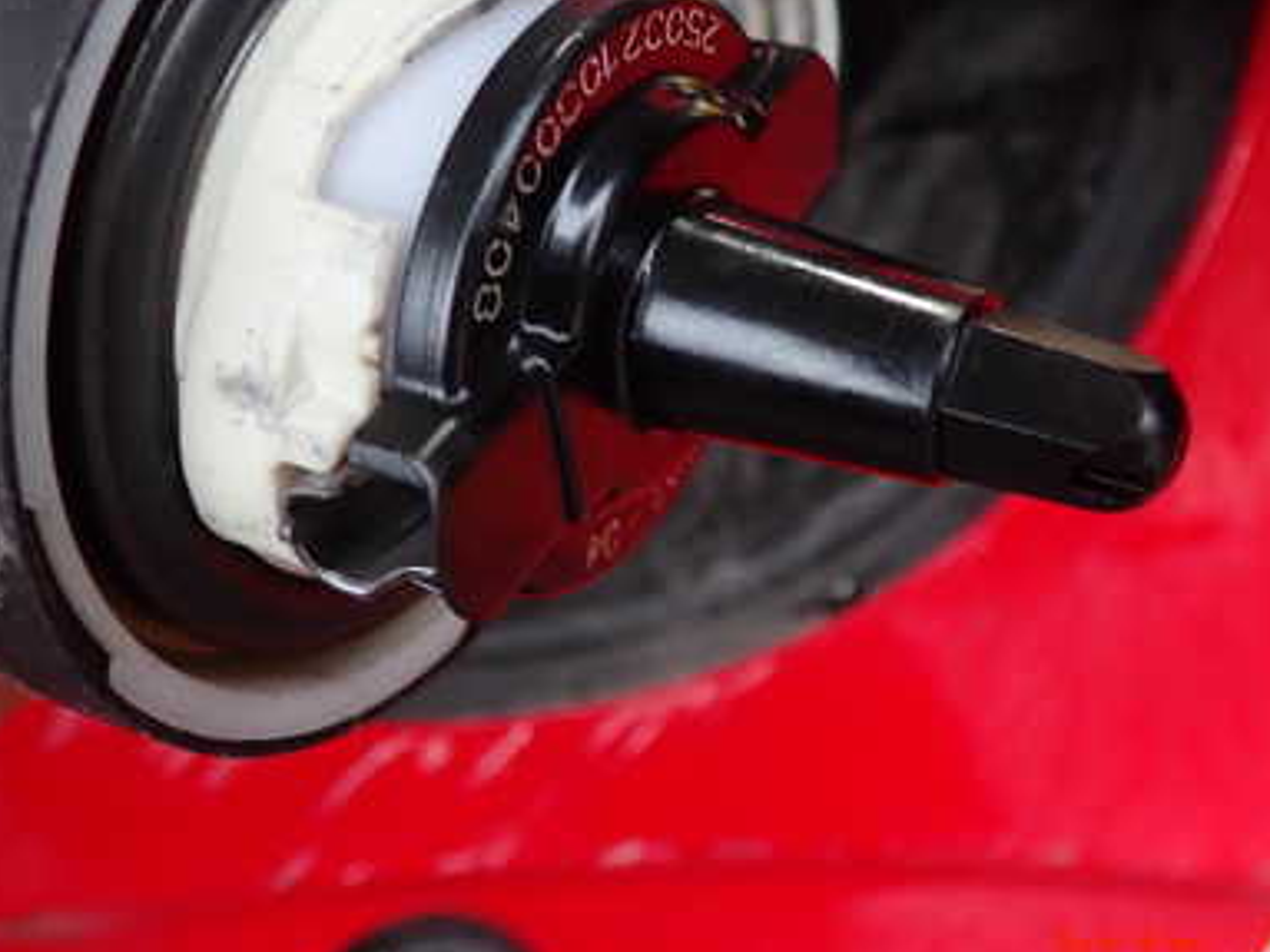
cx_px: 812
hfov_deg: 40.1
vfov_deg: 30.4
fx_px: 1724
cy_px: 252
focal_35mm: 47
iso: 100
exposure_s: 1/60
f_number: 2.3
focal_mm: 5.4
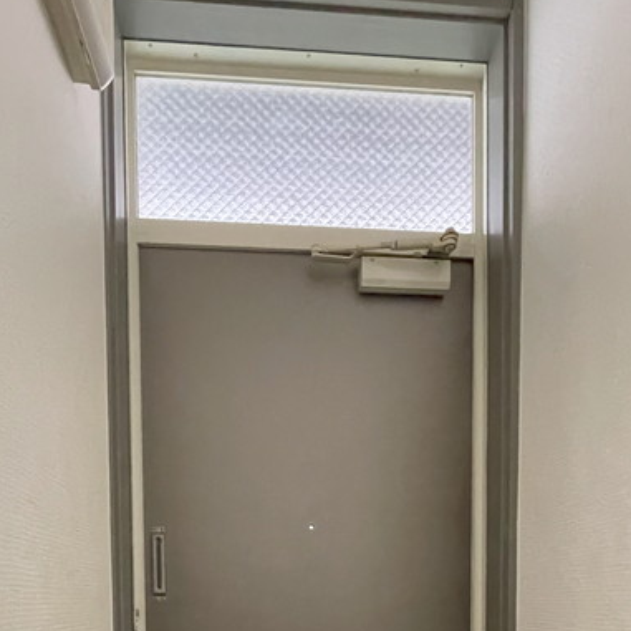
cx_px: 295
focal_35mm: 26
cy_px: 626
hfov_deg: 60.9
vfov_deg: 50.0
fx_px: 536
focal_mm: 1.55
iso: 1250
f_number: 2.4
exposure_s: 1/40
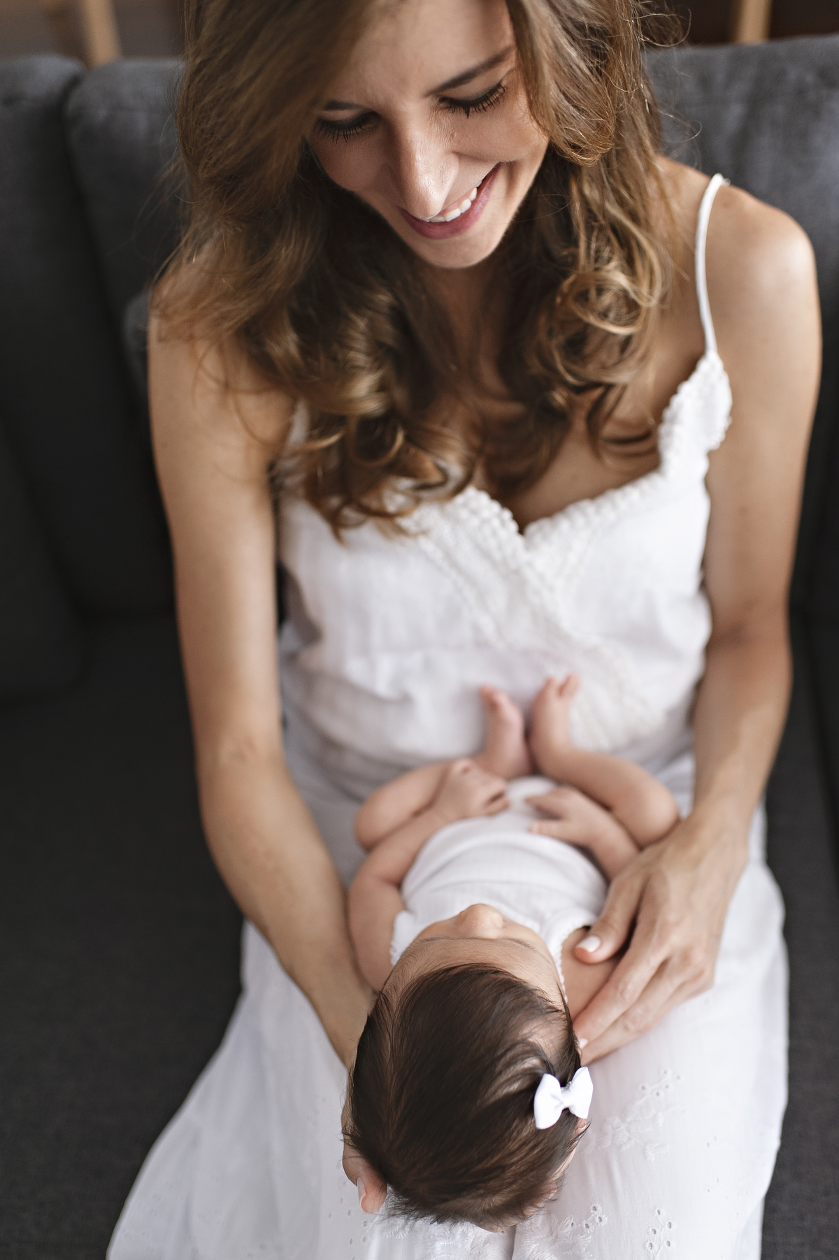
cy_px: 630
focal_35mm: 35
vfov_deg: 54.5
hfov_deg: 37.8
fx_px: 1225
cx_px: 420
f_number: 2.2
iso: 640
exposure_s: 1/125
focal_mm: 35
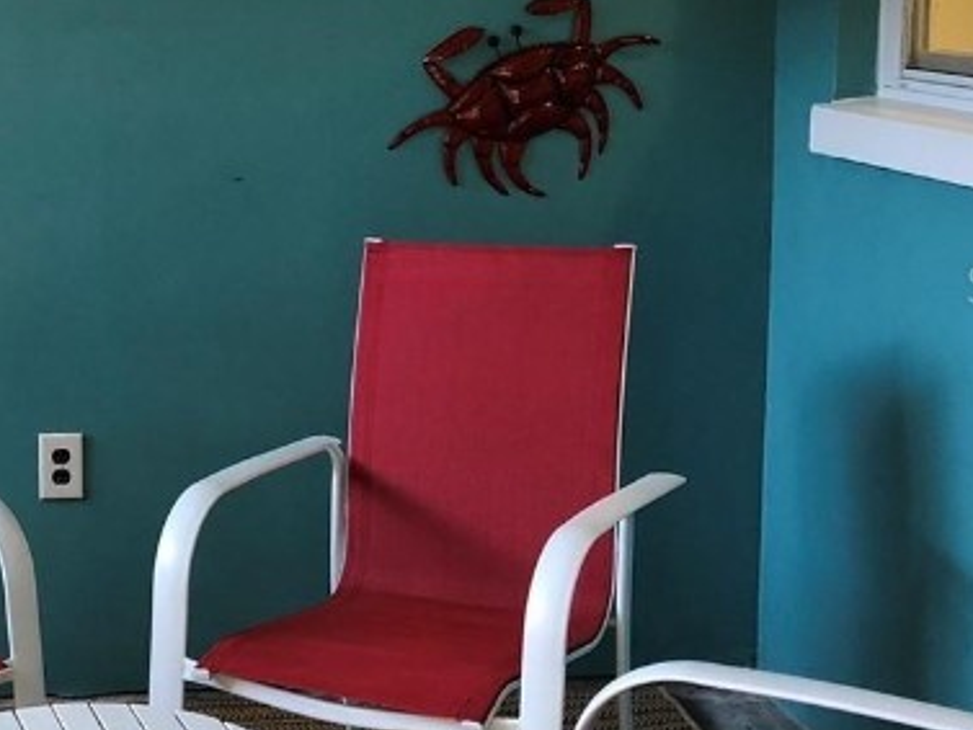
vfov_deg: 19.4
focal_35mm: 76
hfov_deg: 23.9
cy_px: 284
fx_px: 2137
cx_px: -111
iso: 40
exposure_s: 1/17
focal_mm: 3.99
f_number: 1.8
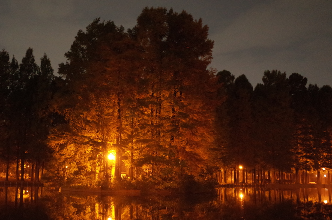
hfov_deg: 51.3
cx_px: 120
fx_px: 340
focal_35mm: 37
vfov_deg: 35.5
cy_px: 140
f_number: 2.8
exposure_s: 1/5
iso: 3200
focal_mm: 18.3
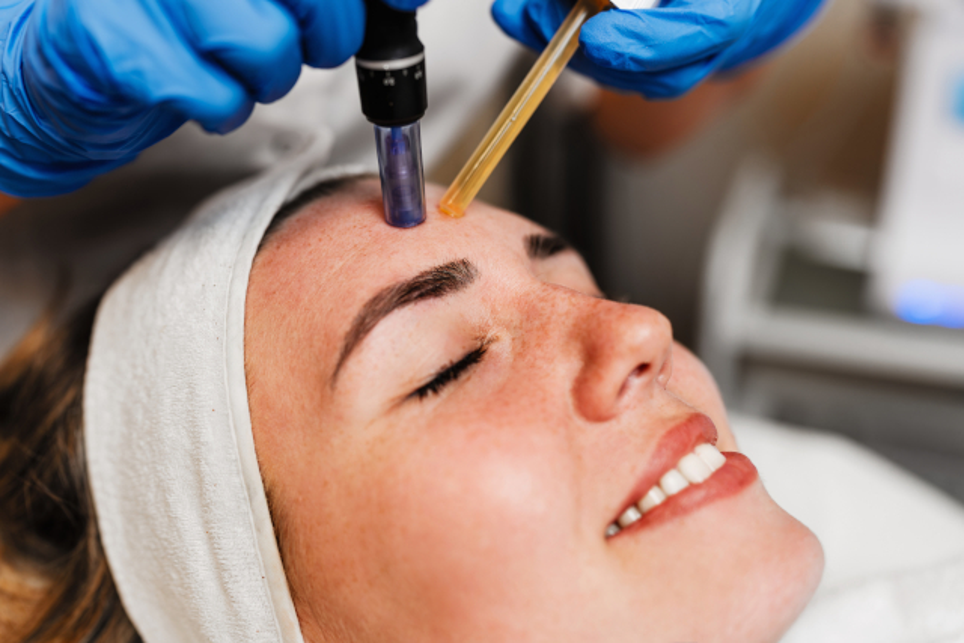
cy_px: 322
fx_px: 937
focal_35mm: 35
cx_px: 482
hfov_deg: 54.4
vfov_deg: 37.9
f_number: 2
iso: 200
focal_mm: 35
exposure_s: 1/100
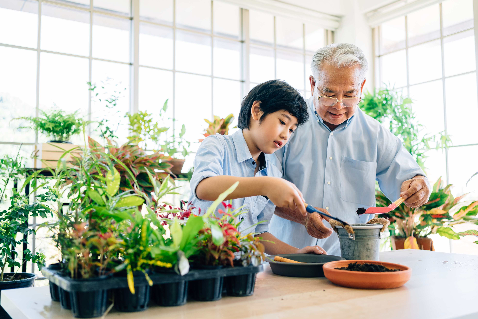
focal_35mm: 35
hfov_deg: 54.4
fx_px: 465
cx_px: 239
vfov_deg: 37.9
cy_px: 160
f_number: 2.5
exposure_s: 1/160
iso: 200
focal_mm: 35
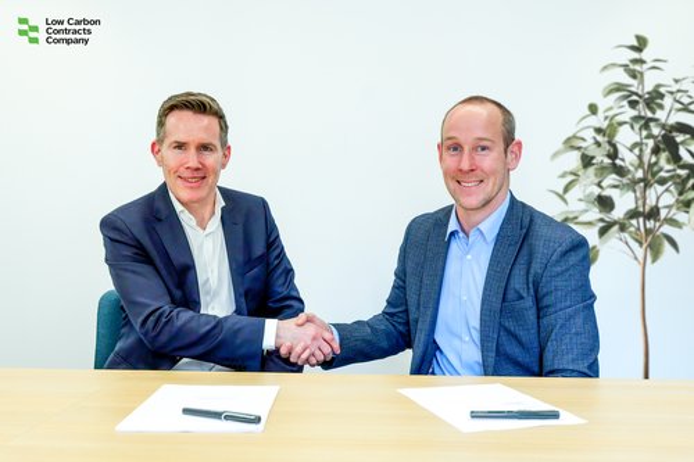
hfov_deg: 49.6
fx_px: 752
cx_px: 347
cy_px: 231
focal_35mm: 39
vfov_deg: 34.2
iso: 6400
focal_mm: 39
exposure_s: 1/80
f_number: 5.6
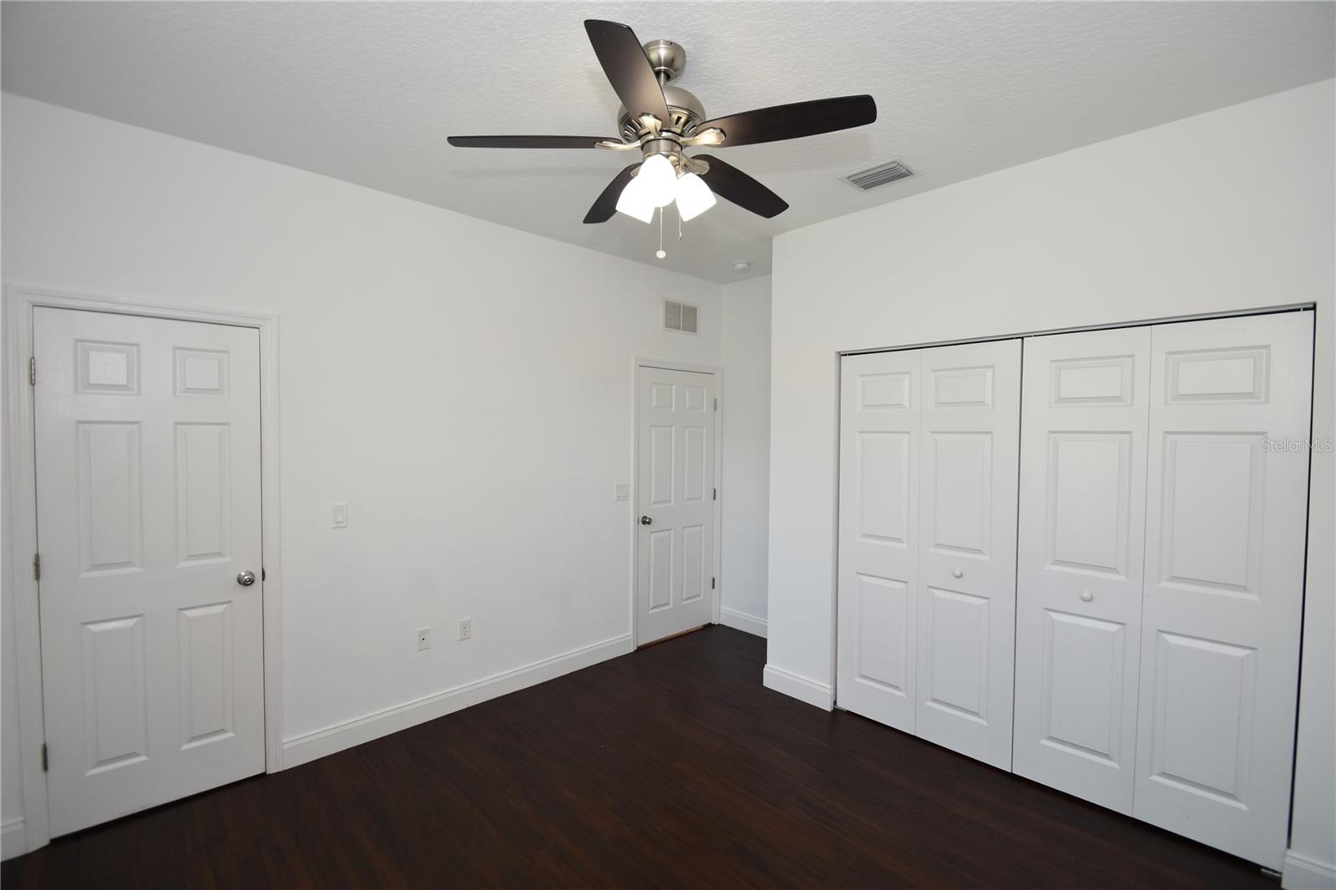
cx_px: 668
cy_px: 445
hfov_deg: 100.4
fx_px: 557
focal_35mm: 15
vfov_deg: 77.3
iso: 200
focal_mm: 10
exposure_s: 1/60
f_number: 4
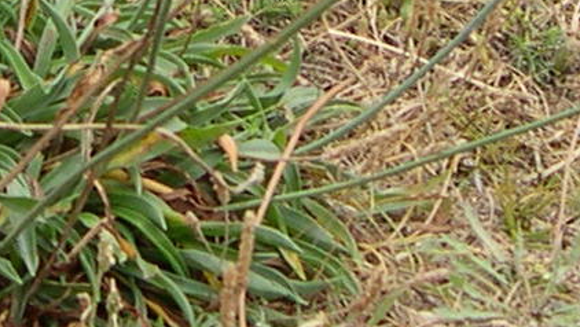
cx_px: 205
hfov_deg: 14.6
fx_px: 2262
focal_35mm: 147
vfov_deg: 8.1
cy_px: -175
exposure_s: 1/399
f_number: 2.8
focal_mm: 8
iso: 100
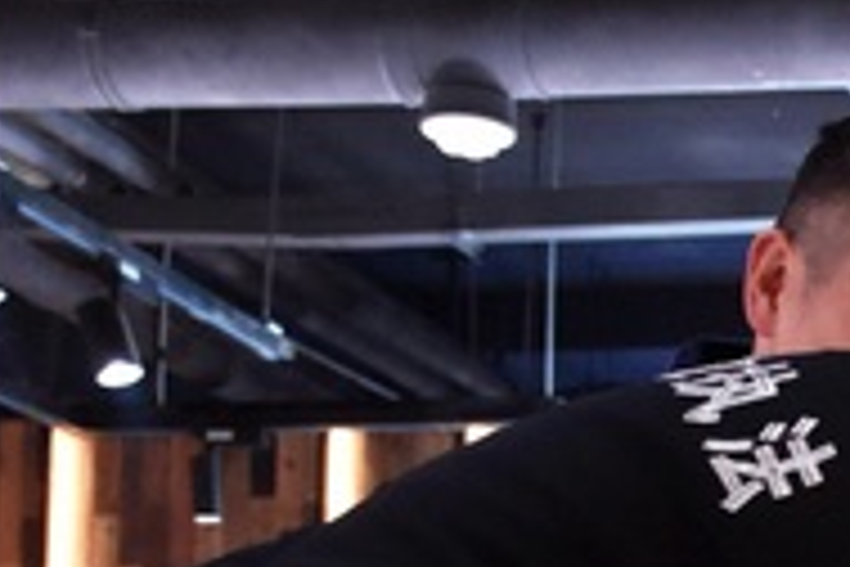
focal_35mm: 143
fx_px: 3376
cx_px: 1628
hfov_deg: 12.8
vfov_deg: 9.1
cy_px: 1071
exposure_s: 1/160
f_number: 4.5
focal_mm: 24
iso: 2000
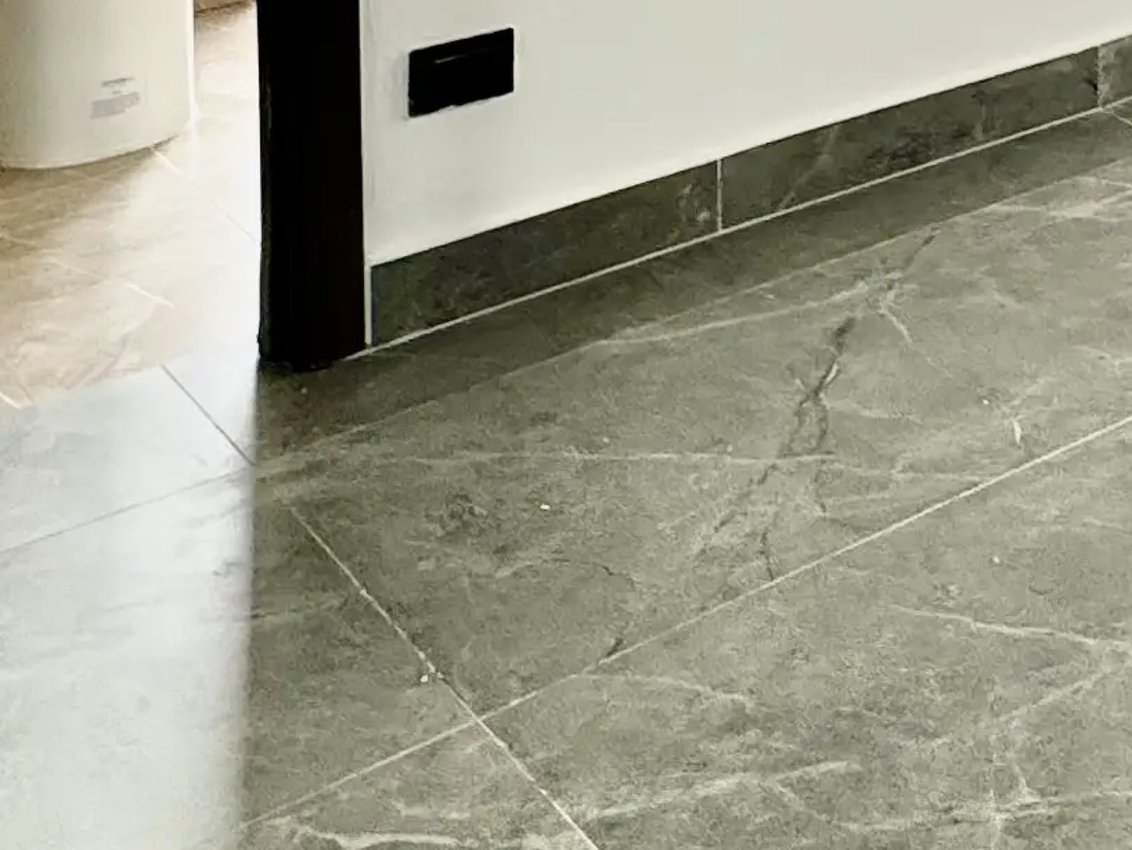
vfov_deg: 17.8
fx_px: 2257
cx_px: 1668
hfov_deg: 23.1
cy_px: -608
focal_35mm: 69
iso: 40
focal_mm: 2.22
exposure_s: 1/156
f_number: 2.2
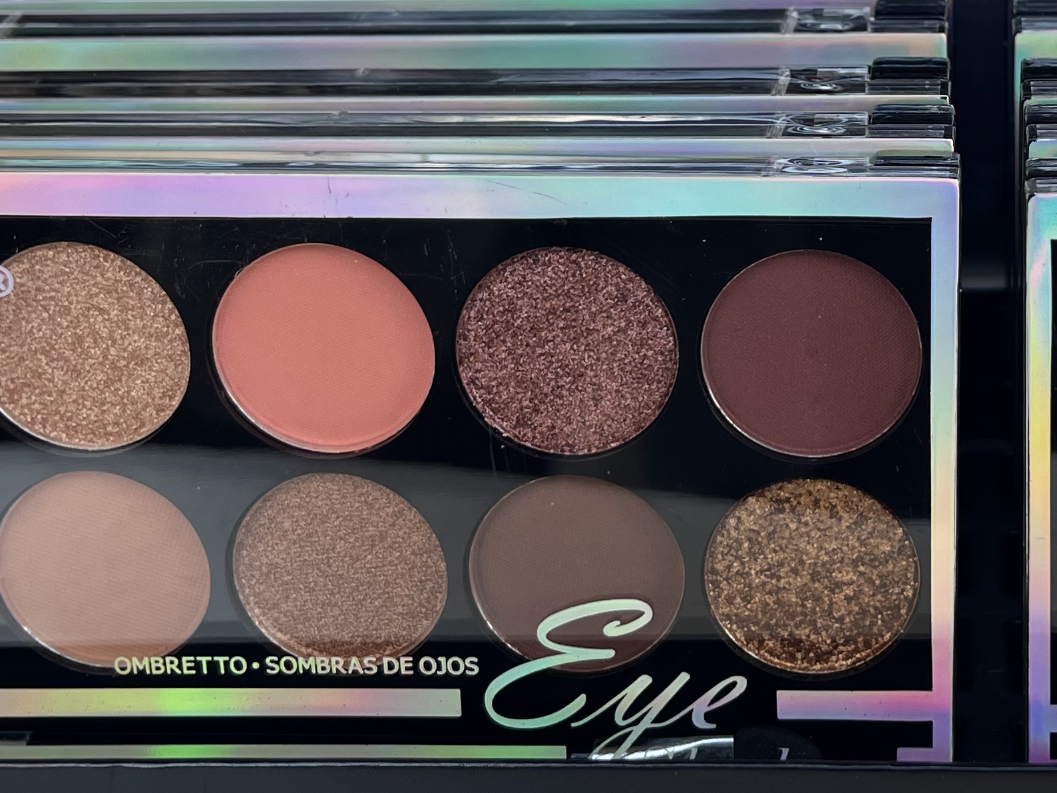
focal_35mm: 66
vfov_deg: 21.9
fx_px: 2015
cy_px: 145
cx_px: 977
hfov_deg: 28.1
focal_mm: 5.1
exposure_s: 1/169
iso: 40
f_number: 1.6
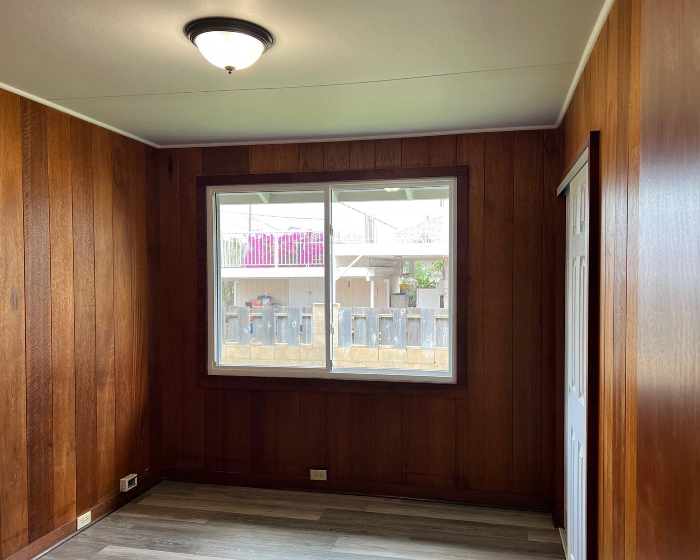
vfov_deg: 51.5
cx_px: 363
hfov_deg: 62.2
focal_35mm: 28
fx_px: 580
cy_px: 283
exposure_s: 1/120
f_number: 1.5
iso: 64
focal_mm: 5.7
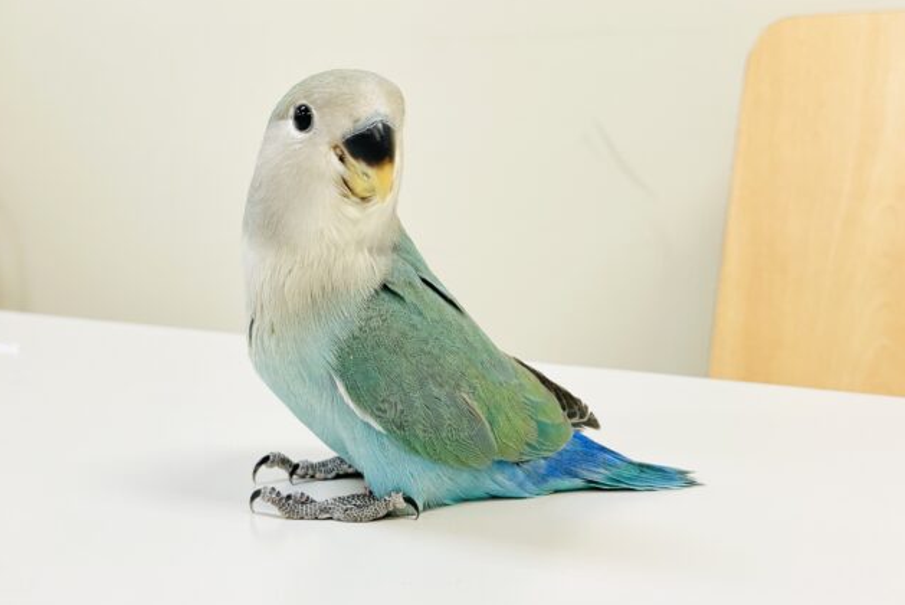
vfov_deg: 24.6
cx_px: 446
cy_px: 290
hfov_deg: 36.2
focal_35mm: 55
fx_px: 1383
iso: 80
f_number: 2
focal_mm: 6
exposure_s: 1/99
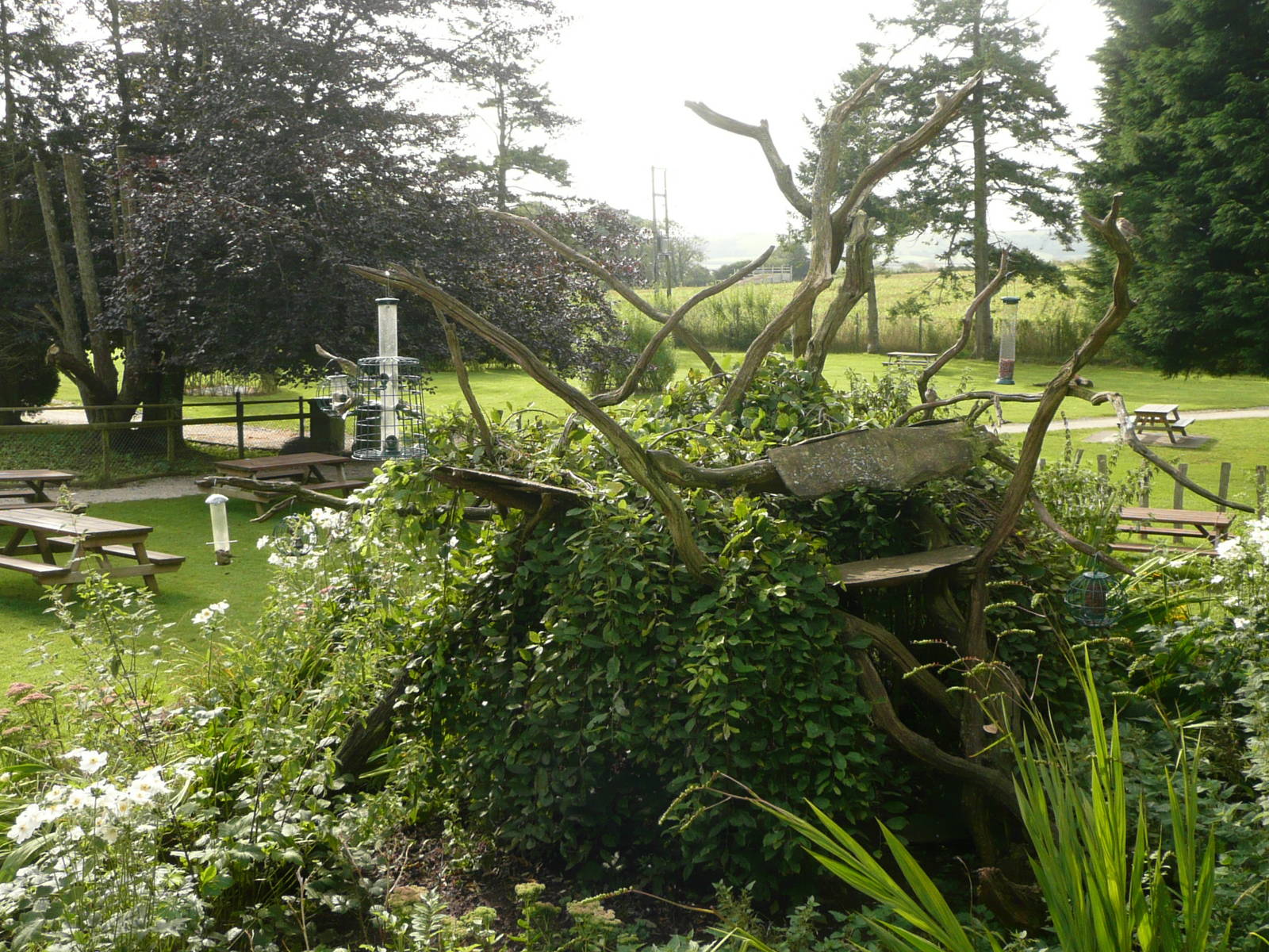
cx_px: 634
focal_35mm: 39
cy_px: 476
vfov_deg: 36.8
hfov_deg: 47.9
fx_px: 1430
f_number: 3.3
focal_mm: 4.6
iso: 100
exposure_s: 1/250
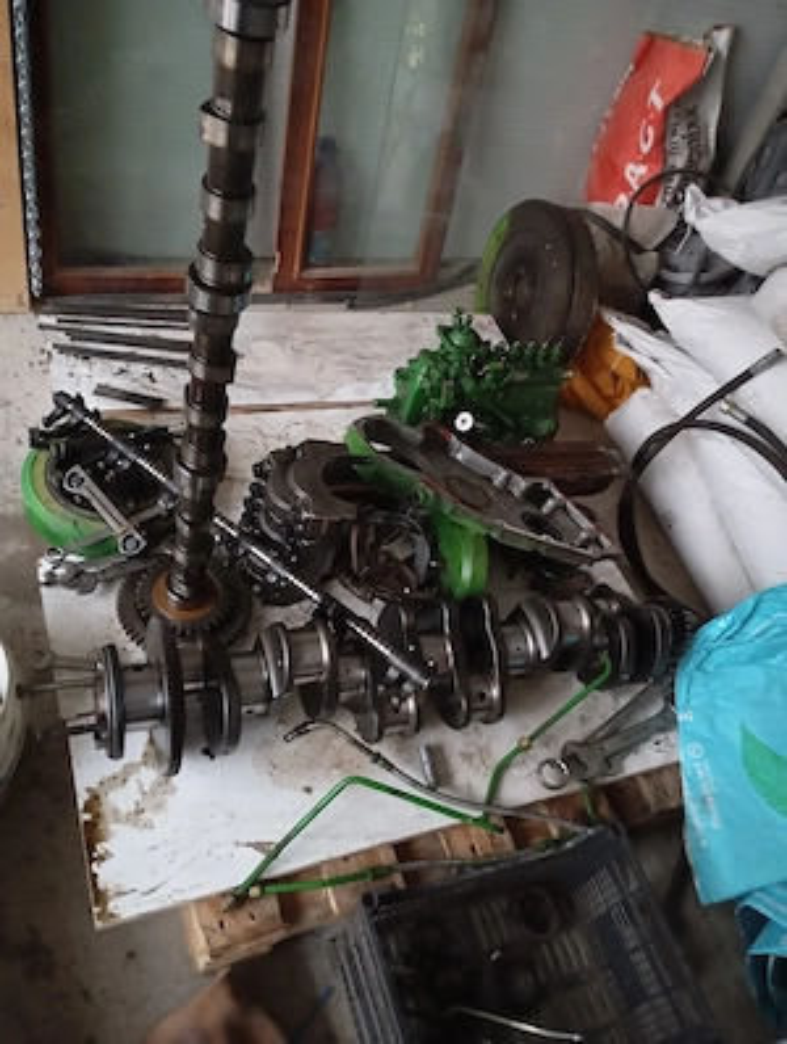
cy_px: 522
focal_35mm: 28
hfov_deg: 49.9
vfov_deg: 63.4
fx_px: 846
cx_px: 394
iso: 5245
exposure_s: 1/16.7
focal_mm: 4.27
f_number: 1.8
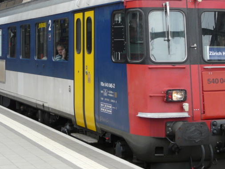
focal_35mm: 89
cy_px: 43
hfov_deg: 22.0
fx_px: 578
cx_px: 123
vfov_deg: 16.5
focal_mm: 7.4
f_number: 4
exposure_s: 1/160
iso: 100
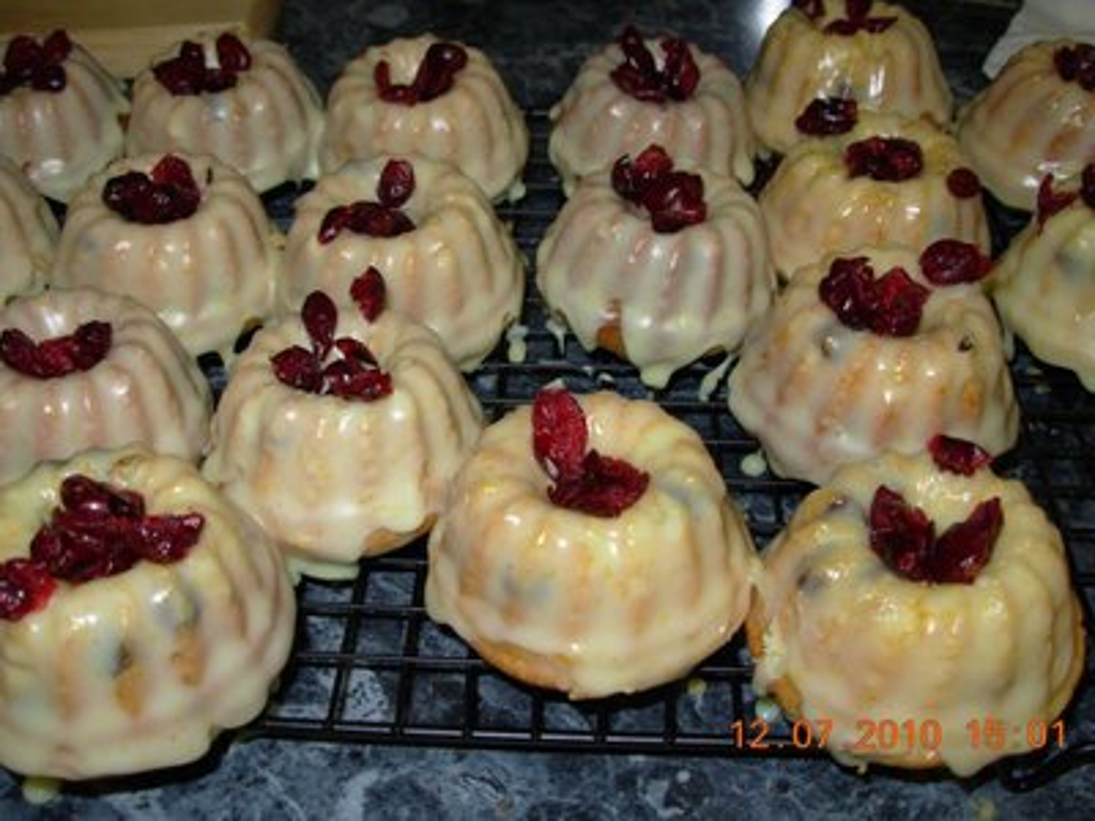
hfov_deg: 49.0
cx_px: 548
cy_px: 410
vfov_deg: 37.7
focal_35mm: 38
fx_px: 1202
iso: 50
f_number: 2.9
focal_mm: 6.3
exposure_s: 1/32
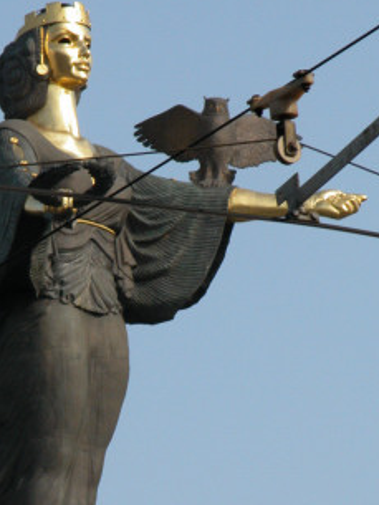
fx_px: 6098
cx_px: 137
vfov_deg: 4.7
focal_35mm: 418
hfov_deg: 3.6
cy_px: 333
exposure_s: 1/588
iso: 200
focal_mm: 67.7
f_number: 7.4
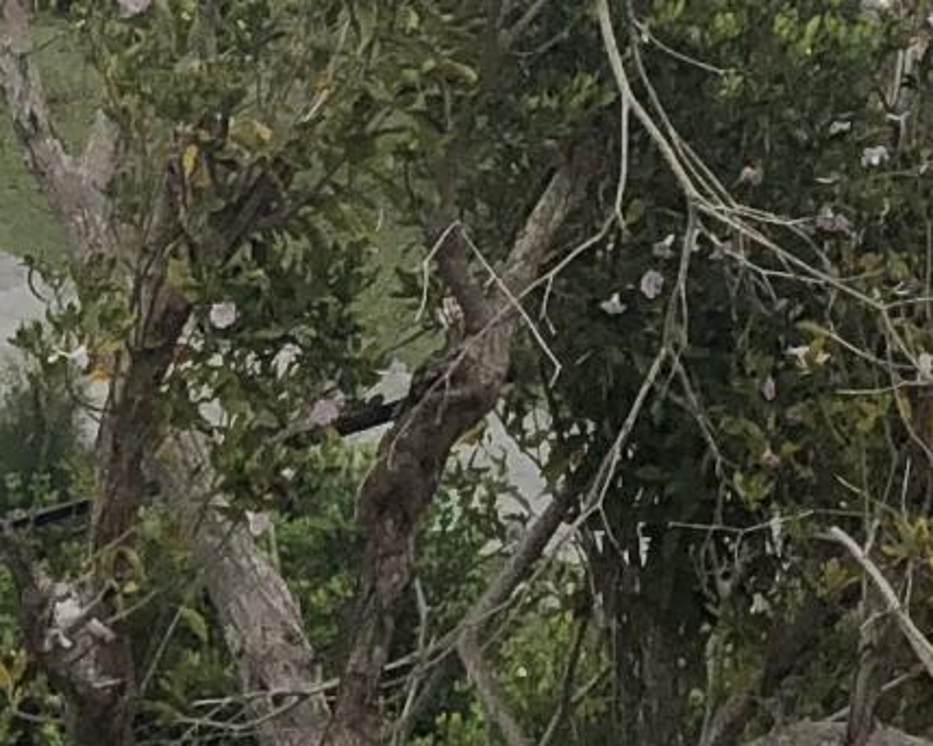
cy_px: -859
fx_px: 5273
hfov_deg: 9.4
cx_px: 1918
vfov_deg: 7.7
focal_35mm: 191
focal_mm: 4
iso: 20
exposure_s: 1/3690
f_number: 1.8
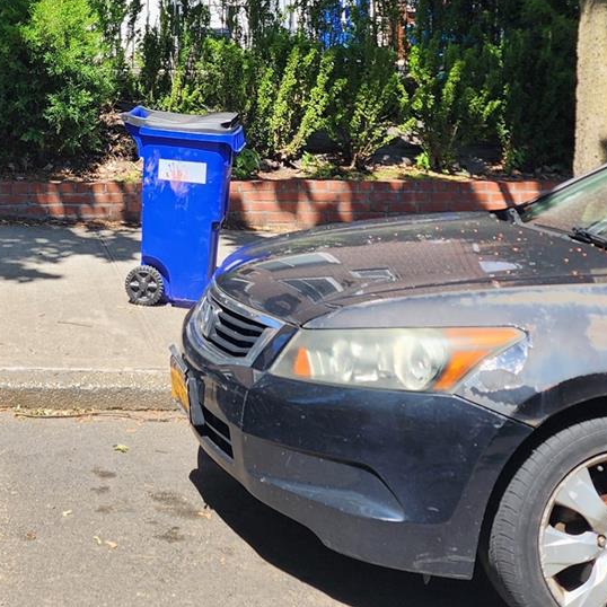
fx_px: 1151
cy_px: 49
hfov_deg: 28.7
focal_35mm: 58
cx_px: 99
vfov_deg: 28.3
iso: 12
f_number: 1.8
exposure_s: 1/393
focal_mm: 6.4
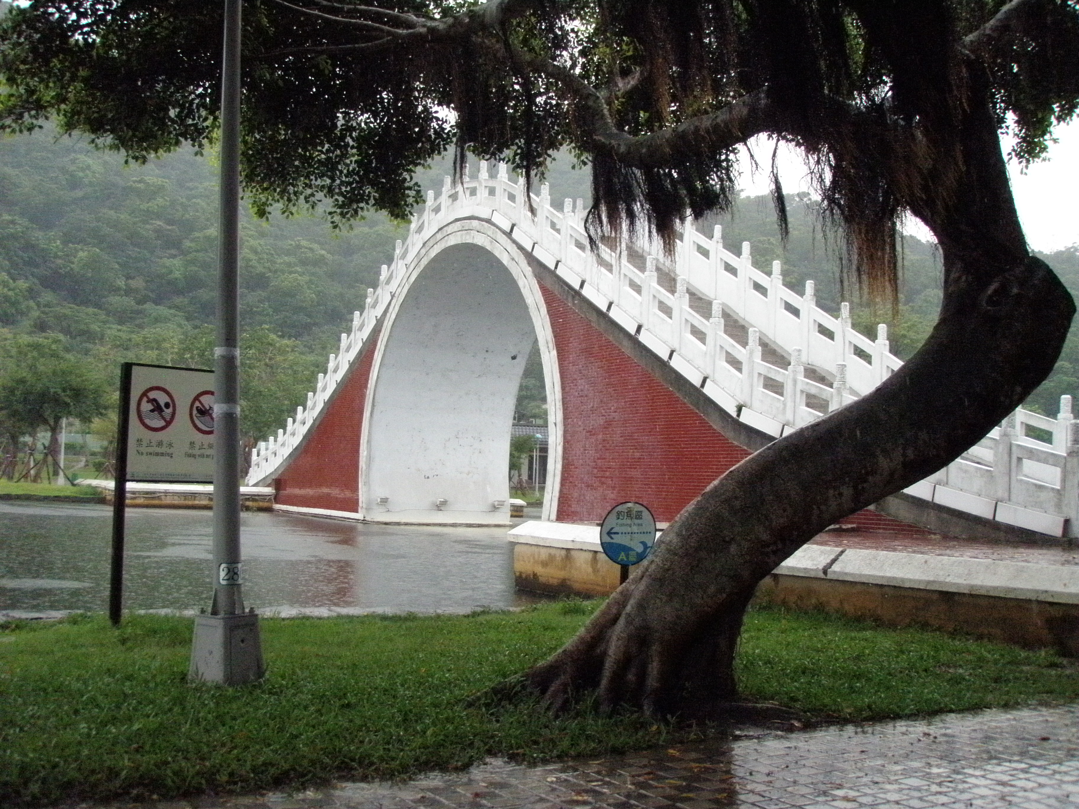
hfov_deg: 49.0
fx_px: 1184
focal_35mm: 38
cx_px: 540
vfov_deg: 37.7
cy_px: 404
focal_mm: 6.7
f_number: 3.5
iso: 800
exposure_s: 1/400
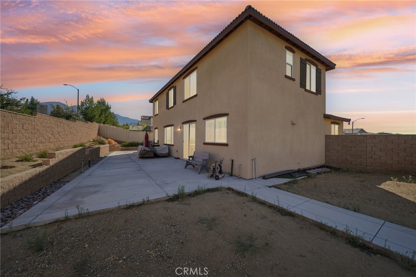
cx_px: 208
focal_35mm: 13
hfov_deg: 108.3
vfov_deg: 85.4
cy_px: 138
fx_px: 150
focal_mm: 13
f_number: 8
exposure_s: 1/125
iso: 100
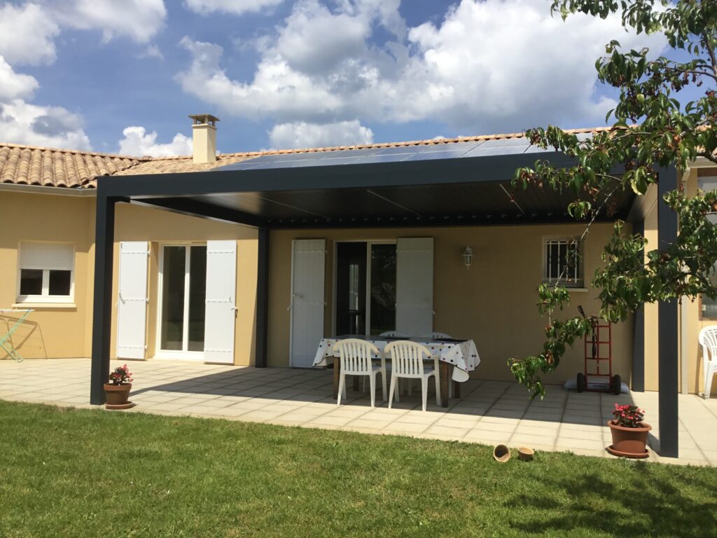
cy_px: 269
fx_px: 642
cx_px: 358
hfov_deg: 58.4
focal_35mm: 31
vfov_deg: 45.4
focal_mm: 3.3
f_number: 2.4
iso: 25
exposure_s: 1/1812
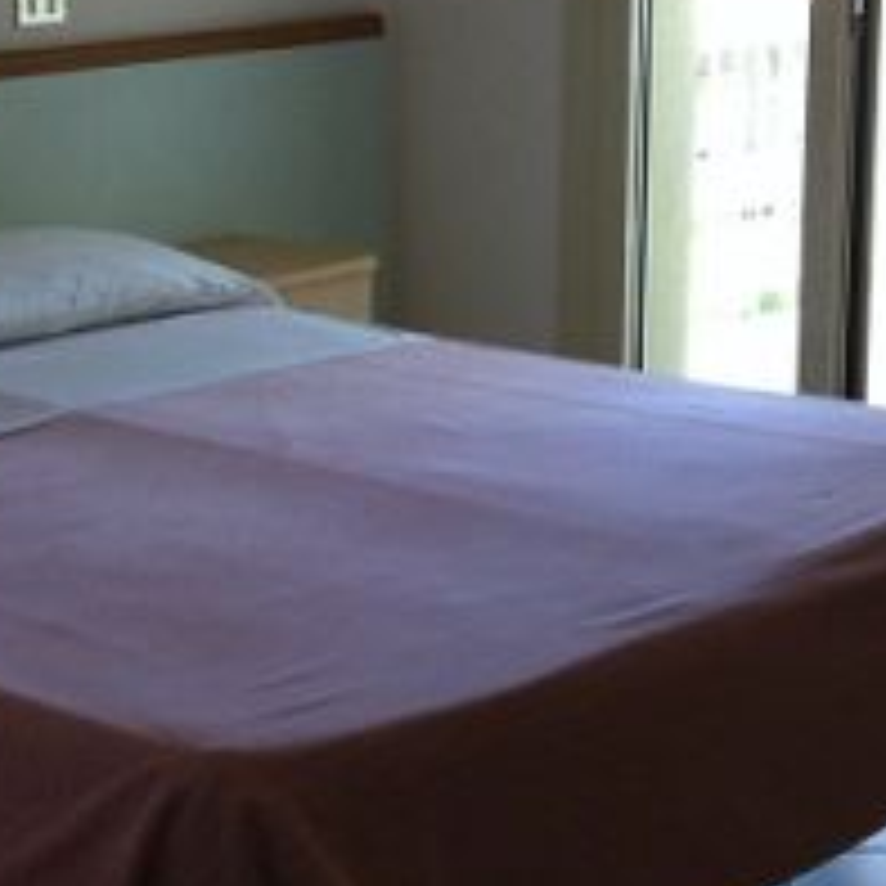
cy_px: 297
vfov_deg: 18.4
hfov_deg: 18.0
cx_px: -13
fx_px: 2722
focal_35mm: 94
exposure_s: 1/60
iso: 100
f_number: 2.8
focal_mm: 3.85
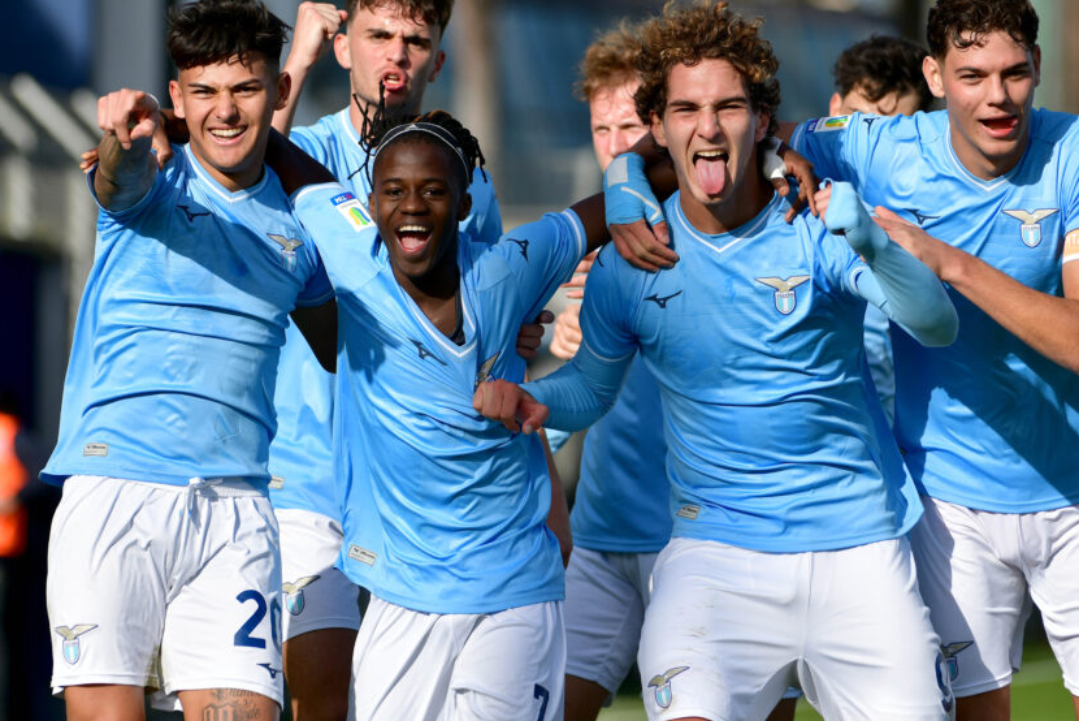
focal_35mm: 296
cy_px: 359
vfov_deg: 4.6
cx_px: 589
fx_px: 8874
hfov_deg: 7.0
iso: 320
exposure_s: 1/4000
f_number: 4
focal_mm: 240
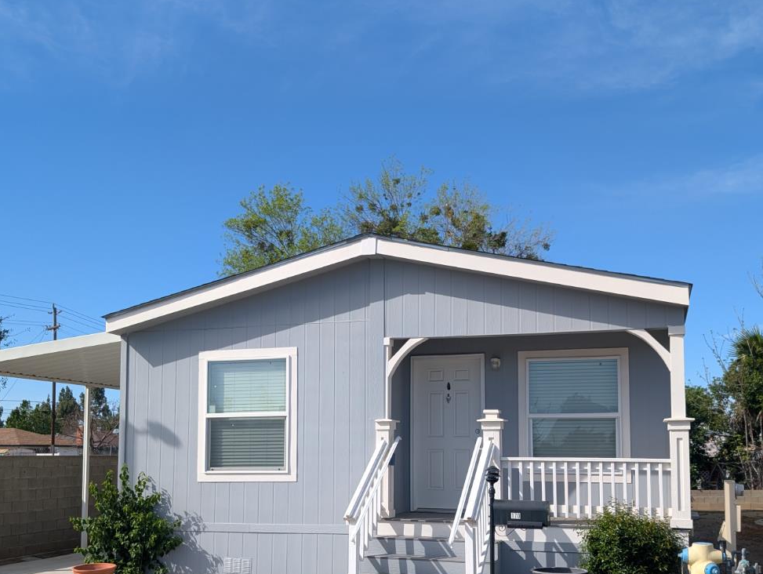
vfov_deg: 38.3
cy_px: 388
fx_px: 816
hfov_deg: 50.1
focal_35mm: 37
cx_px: 398
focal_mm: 6.9
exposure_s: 1/951
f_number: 1.68
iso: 20
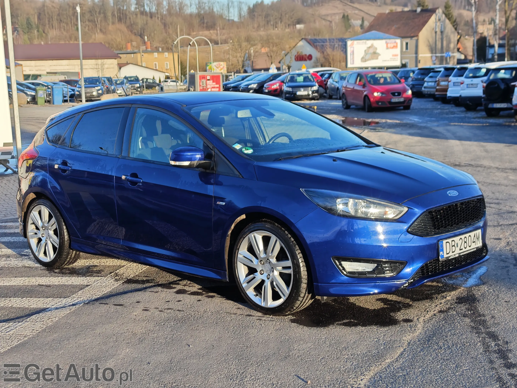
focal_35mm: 51
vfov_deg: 28.6
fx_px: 762
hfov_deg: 37.5
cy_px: 194
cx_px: 258
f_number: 2
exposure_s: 1/982
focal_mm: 8.72
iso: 50
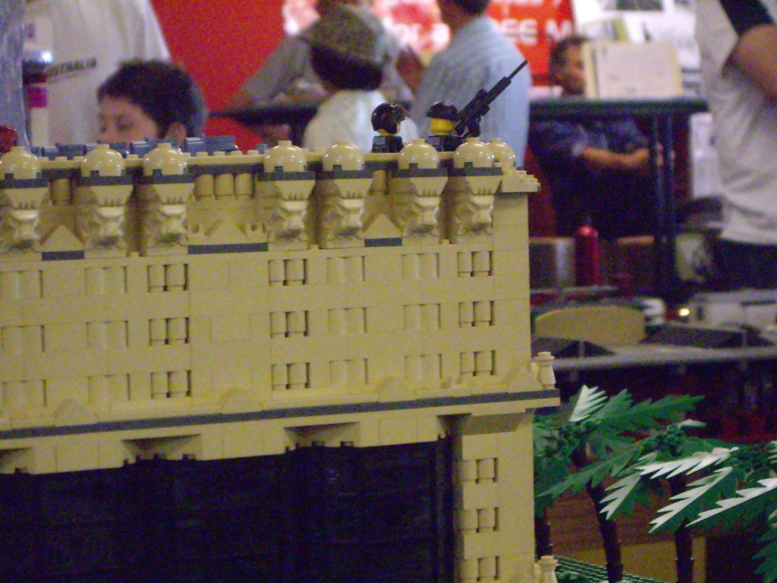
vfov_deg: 13.0
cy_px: 292
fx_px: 2559
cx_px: 388
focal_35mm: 114
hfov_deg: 17.3
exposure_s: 1/60
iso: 1600
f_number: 5.2
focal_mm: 18.6
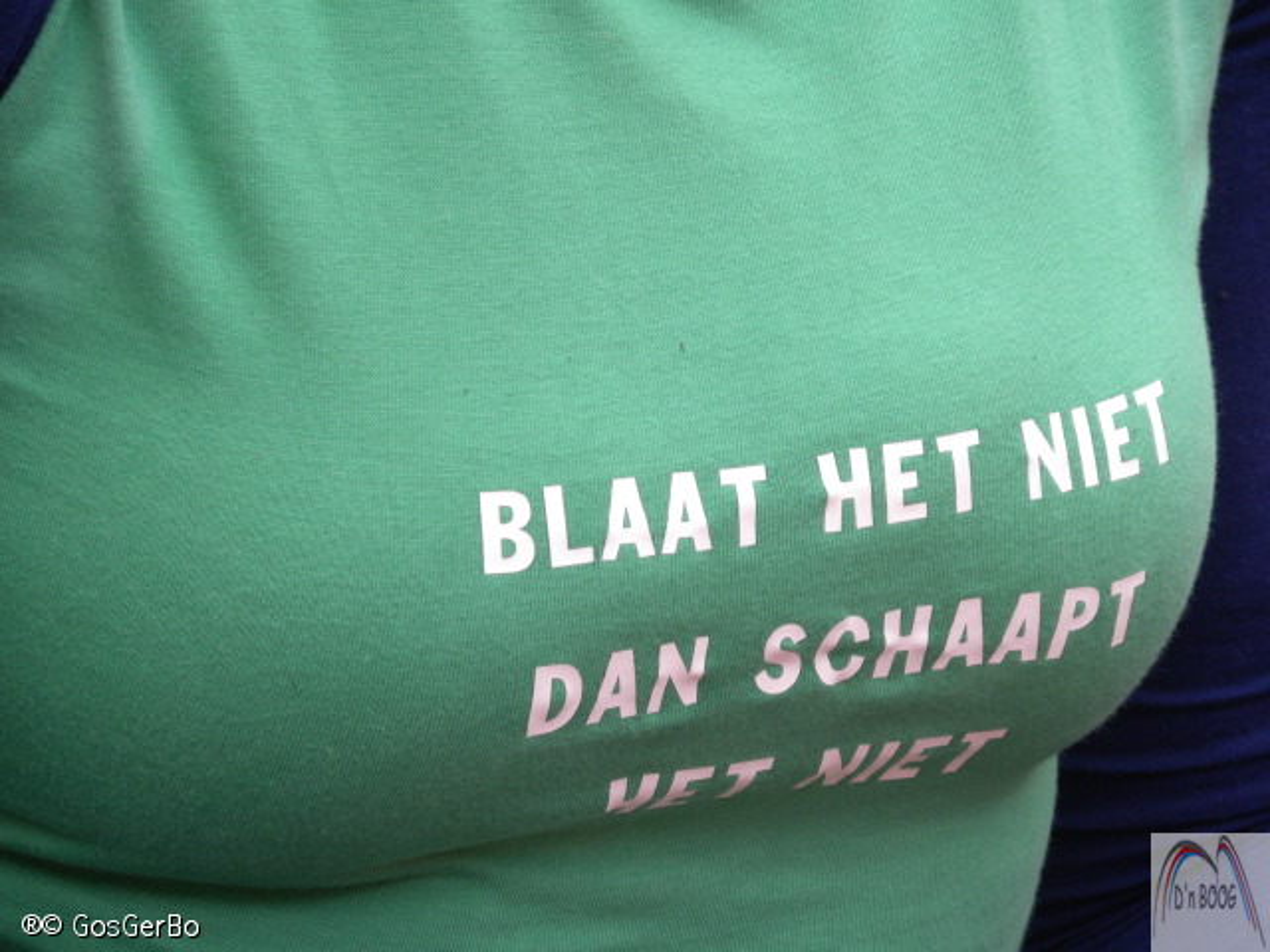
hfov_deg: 5.9
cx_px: 635
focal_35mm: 337
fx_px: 12364
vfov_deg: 4.4
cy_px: 476
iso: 154
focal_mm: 59.9
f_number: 5
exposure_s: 1/162
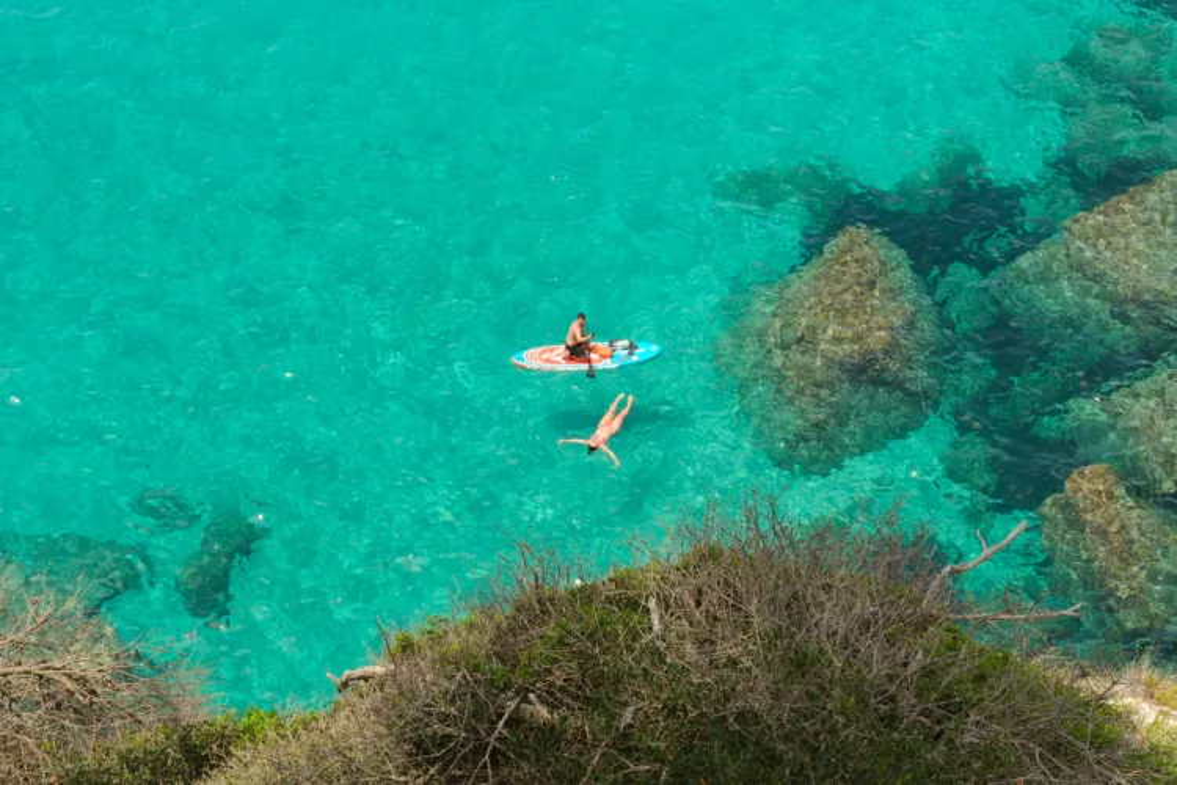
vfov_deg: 18.2
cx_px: 588
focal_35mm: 75
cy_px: 392
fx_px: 2452
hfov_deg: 27.0
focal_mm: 50
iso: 160
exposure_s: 1/56
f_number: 14
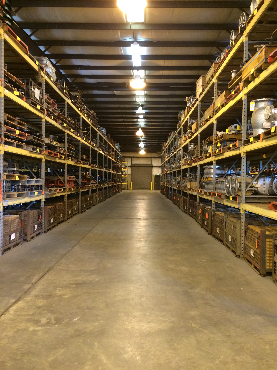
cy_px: 185
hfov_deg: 48.2
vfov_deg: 61.7
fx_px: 309
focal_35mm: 29
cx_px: 138
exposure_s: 1/30
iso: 250
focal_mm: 4.15
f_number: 2.2
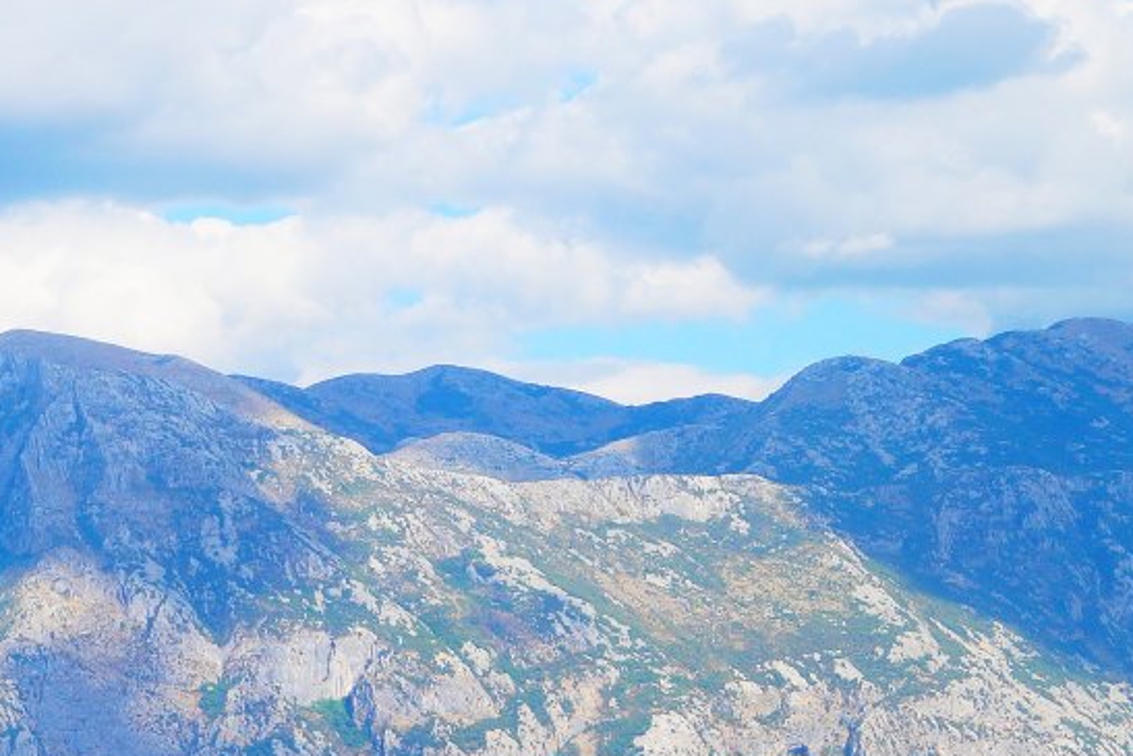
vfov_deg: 8.9
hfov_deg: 12.8
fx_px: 4831
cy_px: 490
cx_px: -452
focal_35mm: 153
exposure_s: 1/160
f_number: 11
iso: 100
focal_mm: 35
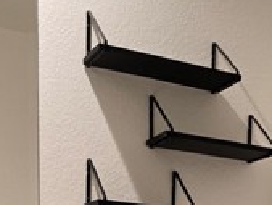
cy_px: 376
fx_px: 684
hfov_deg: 21.9
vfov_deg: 14.7
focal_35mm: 87
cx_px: 249
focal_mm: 6.3
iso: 320
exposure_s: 1/120
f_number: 1.7
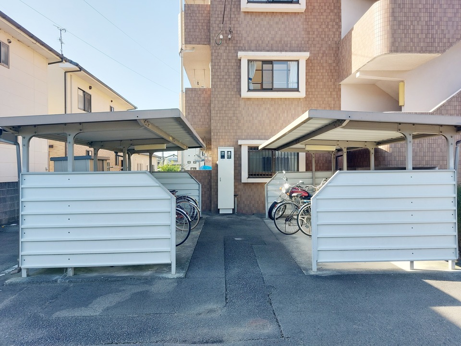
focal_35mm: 24
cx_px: 230
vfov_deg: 56.8
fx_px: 320
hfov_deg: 71.6
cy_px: 173
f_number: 1.8
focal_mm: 5.23
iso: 25
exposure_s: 1/236
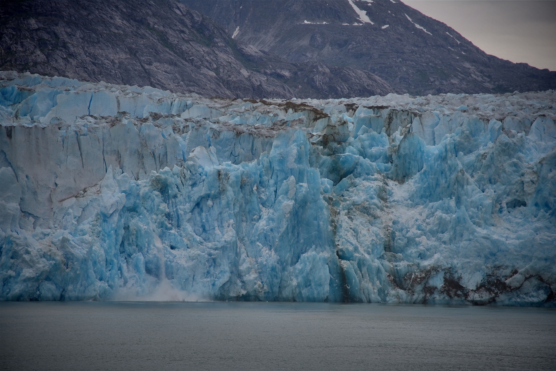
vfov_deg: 11.4
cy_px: 186
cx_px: 278
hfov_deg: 17.1
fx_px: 1854
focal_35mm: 120
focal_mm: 120
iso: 140
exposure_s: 1/250
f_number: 4
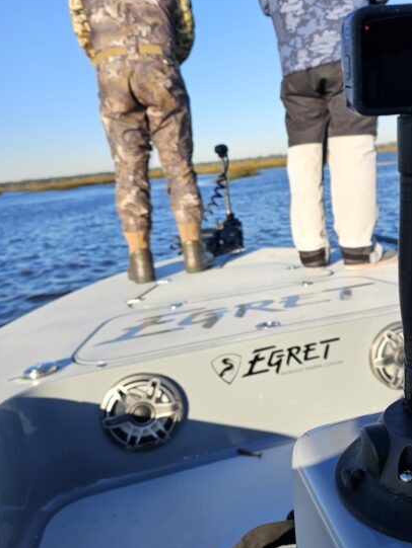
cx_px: 301
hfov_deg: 40.8
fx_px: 539
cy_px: 268
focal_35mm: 34
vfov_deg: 53.9
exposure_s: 1/382
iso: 10
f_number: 1.7
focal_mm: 6.3
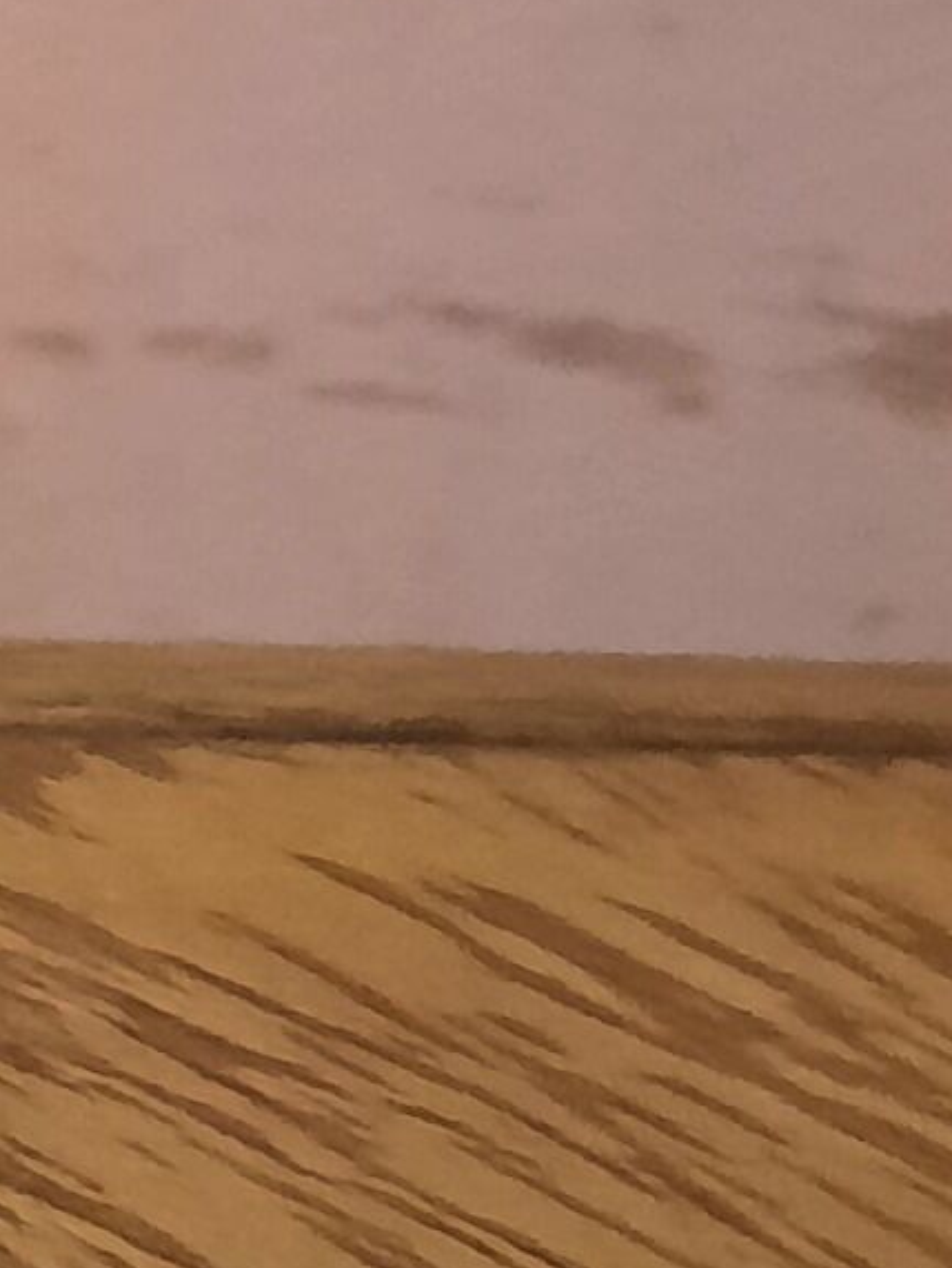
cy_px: 857
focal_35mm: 175
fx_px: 6410
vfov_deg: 11.3
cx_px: -1289
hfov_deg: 7.9
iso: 500
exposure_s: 1/25
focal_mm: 4.6
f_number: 2
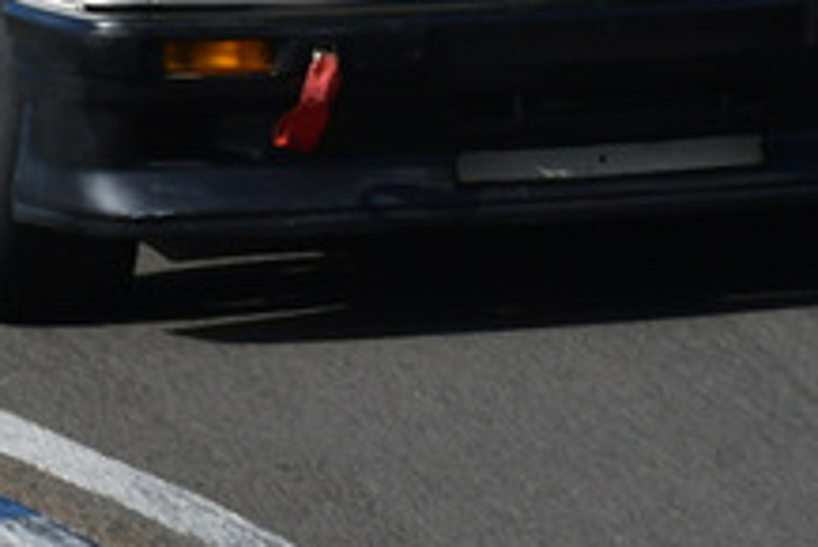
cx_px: 294
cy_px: -207
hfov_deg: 0.7
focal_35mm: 2760
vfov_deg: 0.5
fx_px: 62753
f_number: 13
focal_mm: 500
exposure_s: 1/640
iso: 500
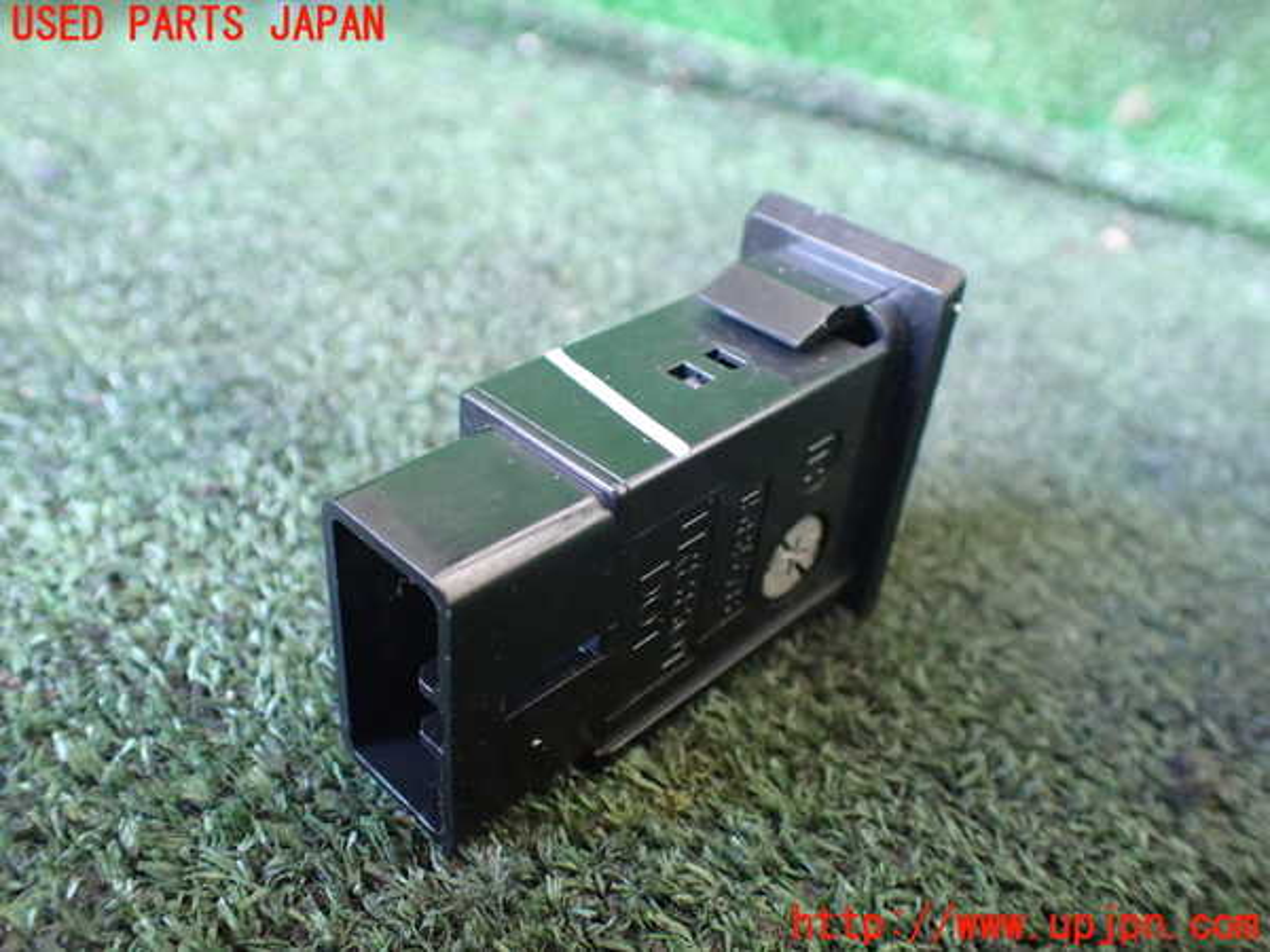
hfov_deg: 60.0
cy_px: 476
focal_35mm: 30
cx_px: 635
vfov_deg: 46.8
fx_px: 1101
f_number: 2.3
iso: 800
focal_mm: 5.4
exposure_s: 1/40
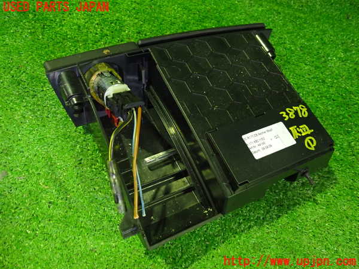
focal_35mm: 30
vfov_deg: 46.8
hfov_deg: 60.0
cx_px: 180
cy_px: 134
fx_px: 311
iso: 800
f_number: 2.3
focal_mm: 5.4
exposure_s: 1/20
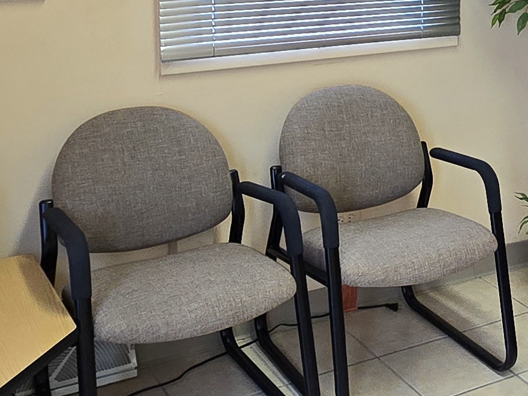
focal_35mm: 59
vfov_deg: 23.7
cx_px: 496
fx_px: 900
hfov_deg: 30.9
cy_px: -3
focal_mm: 2.2
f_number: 2.2
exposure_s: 1/60
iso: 80
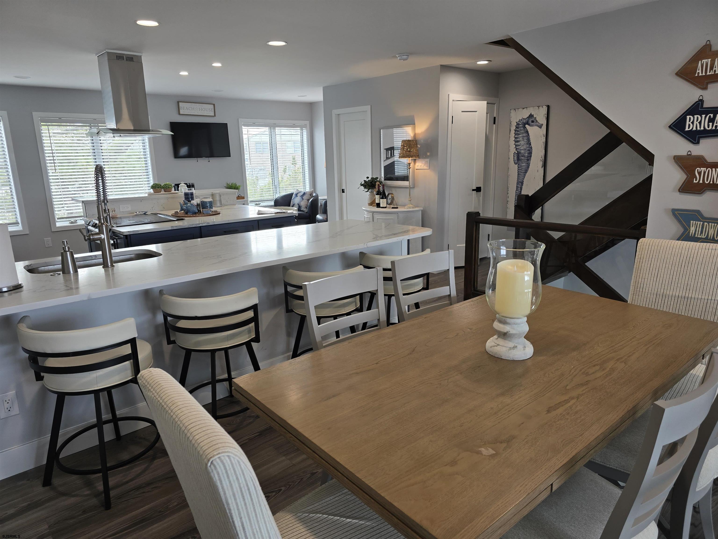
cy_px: 270
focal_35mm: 23
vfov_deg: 58.9
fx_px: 477
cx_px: 359
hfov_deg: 73.9
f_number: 1.7
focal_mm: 6.3
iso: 50
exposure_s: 1/120
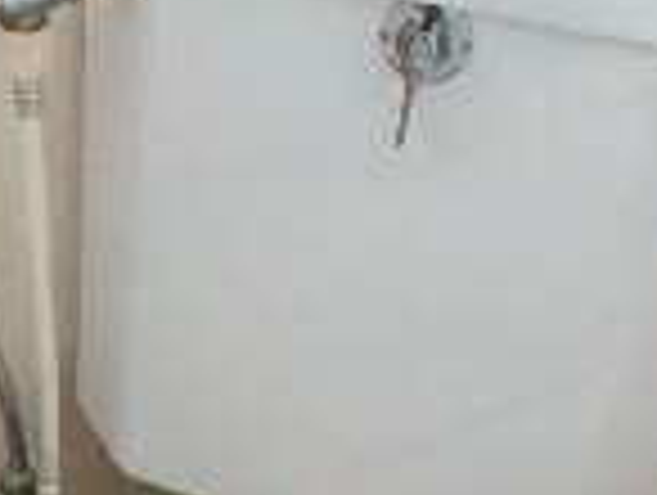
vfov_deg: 15.7
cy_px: 540
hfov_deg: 20.6
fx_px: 1749
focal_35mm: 92
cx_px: 4
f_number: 3.5
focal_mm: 3.7
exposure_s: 1/30
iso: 800
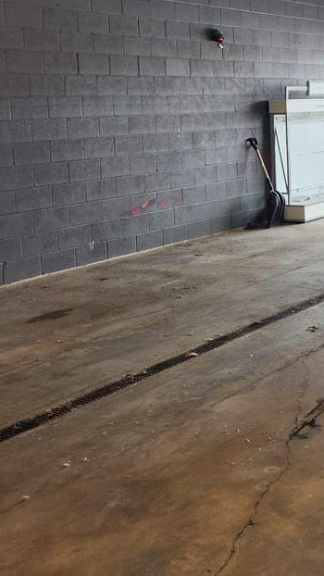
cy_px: 177
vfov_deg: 35.5
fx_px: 886
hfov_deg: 19.2
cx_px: 418
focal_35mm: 58
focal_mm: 5.4
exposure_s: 1/120
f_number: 1.8
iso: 80
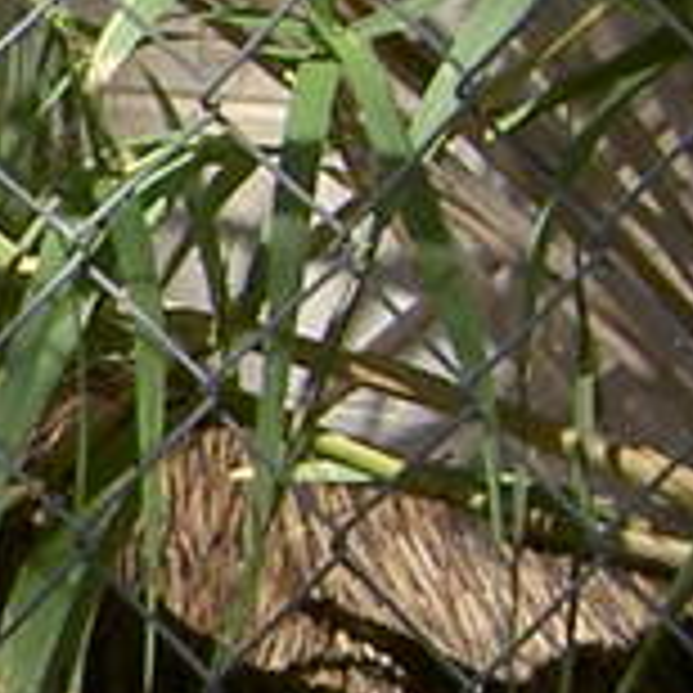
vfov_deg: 4.9
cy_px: 531
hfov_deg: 4.7
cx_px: -1377
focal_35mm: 358
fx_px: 8109
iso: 50
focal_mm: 8
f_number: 4.7
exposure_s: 1/320
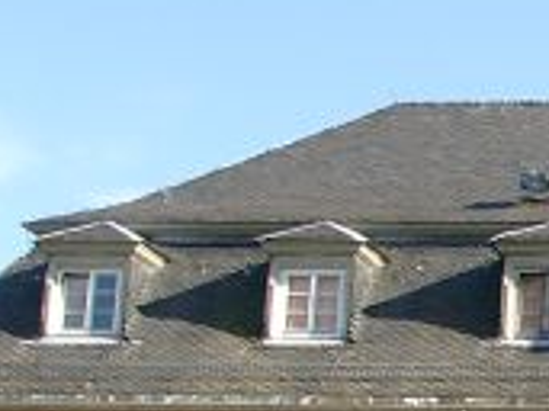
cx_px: 1015
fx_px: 2520
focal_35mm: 159
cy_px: 353
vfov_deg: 9.3
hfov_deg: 11.5
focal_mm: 7.13
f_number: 4
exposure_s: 1/305
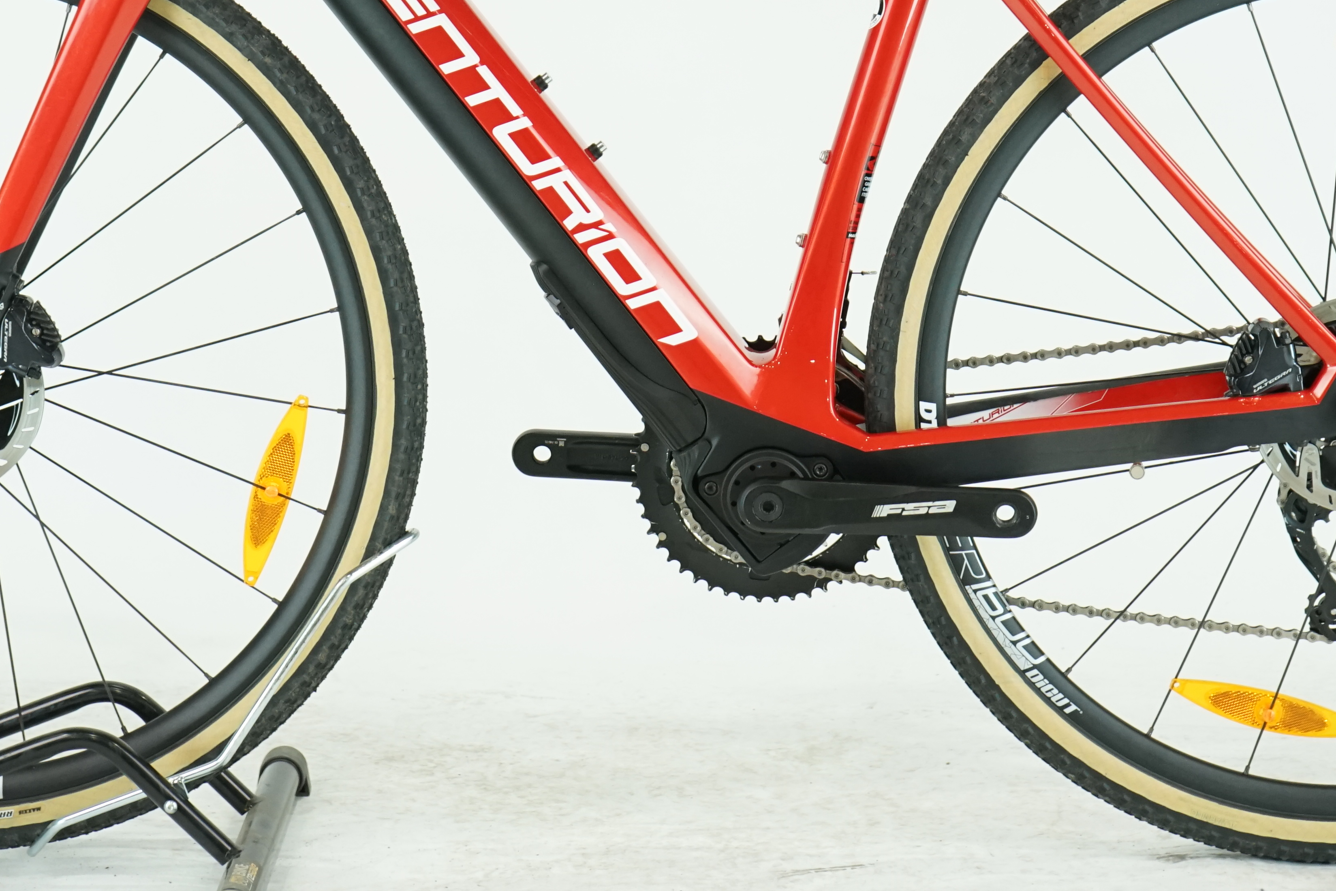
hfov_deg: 18.4
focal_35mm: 111
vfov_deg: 12.3
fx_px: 4119
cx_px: 646
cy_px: 140
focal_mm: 61
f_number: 5.6
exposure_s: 1/200
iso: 1600
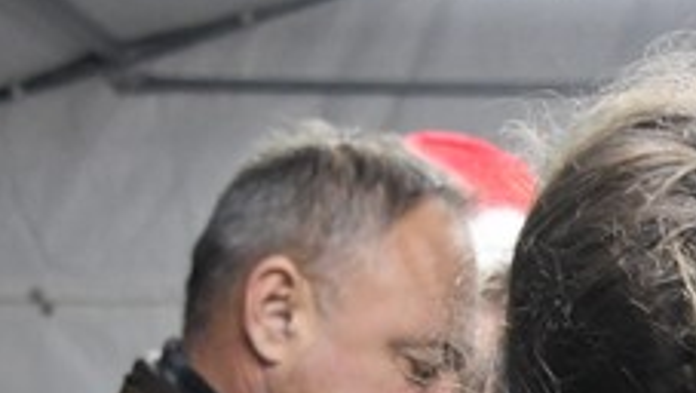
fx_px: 3638
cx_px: 1049
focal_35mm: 197
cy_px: 720
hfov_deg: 10.5
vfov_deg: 6.1
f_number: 5
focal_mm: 35
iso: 5000
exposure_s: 1/100
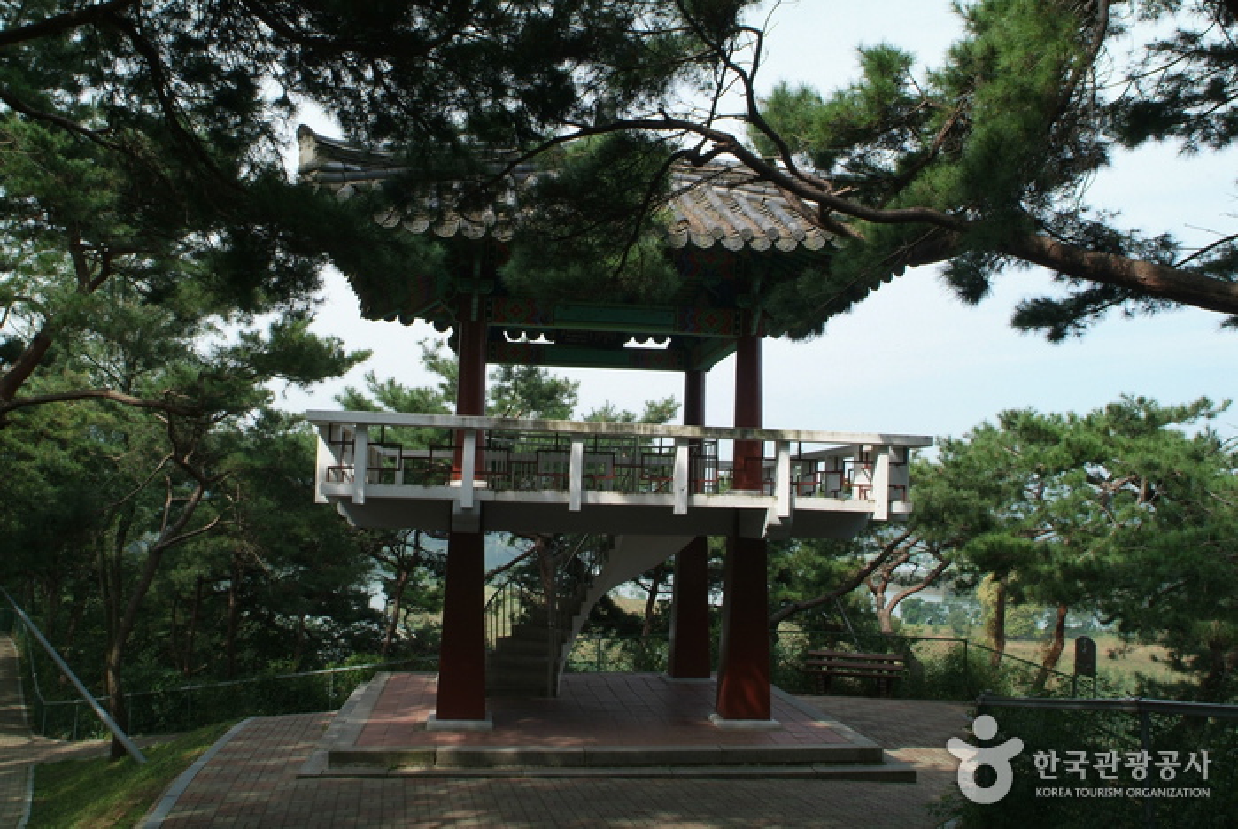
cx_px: 619
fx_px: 1033
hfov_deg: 61.9
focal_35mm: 30
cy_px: 414
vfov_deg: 43.7
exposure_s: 1/125
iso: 400
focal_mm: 20
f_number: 13
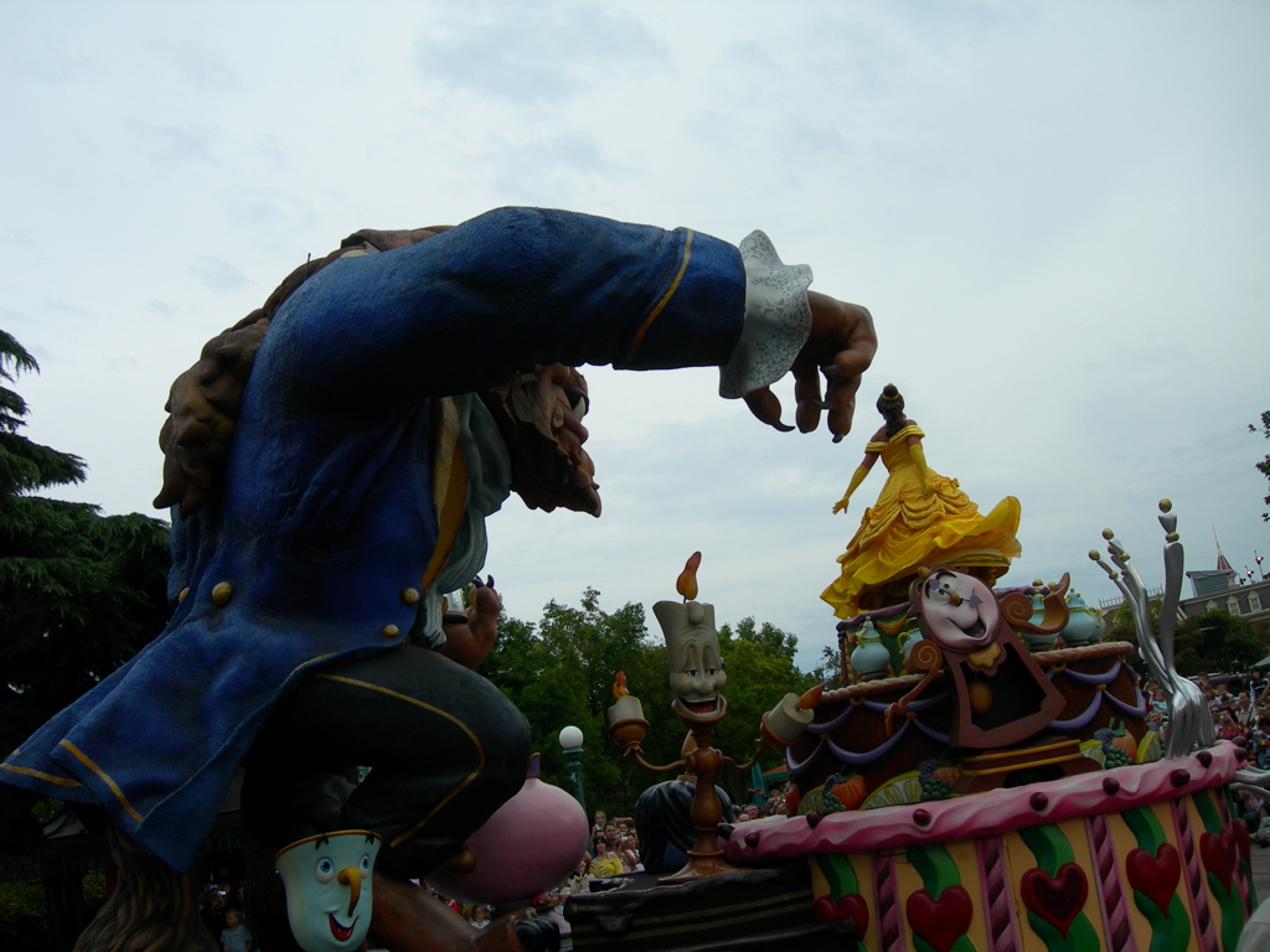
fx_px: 1394
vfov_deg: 37.7
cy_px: 476
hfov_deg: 49.0
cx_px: 635
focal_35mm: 38
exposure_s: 1/326
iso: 50
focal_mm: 7.8
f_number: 2.8
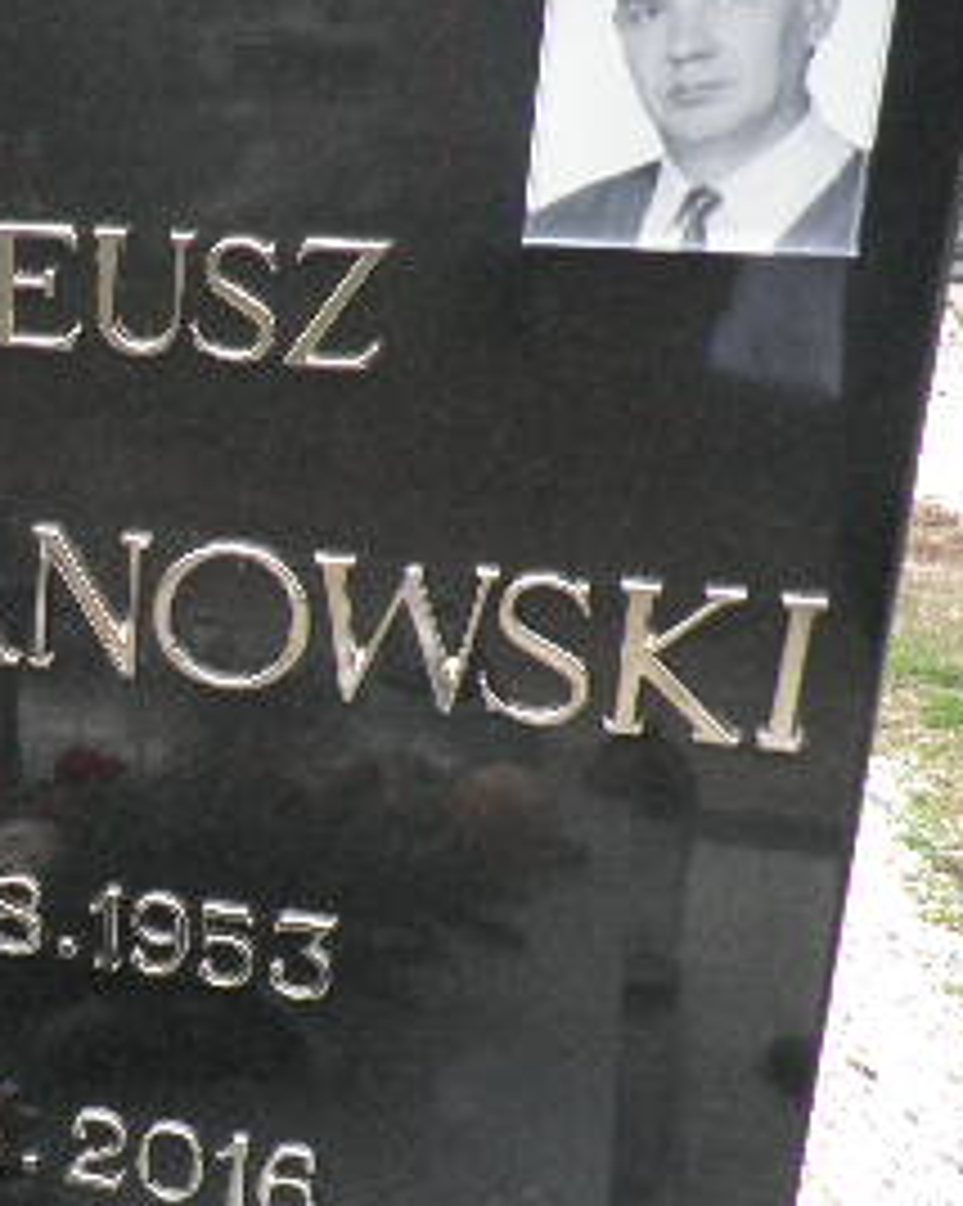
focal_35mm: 63
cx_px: -234
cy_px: 670
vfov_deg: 30.0
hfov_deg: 22.1
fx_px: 2247
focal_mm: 5
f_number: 3.5
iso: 125
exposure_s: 1/40
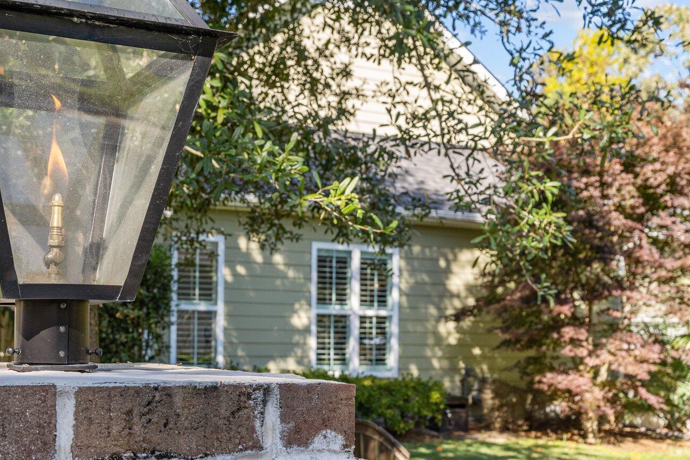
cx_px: 187
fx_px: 843
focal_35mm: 44
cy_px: 214
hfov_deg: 43.3
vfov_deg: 30.5
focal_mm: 28
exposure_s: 1/400
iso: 400
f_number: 6.3
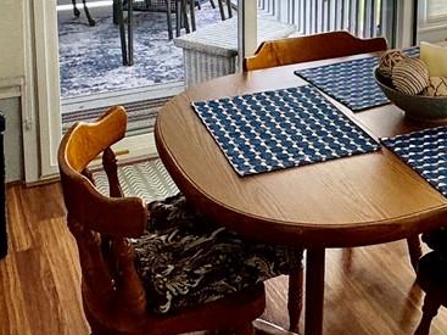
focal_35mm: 61
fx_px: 787
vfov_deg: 22.1
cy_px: -69
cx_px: 401
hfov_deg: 30.3
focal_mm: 2.22
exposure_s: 1/99
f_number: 2.2
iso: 50
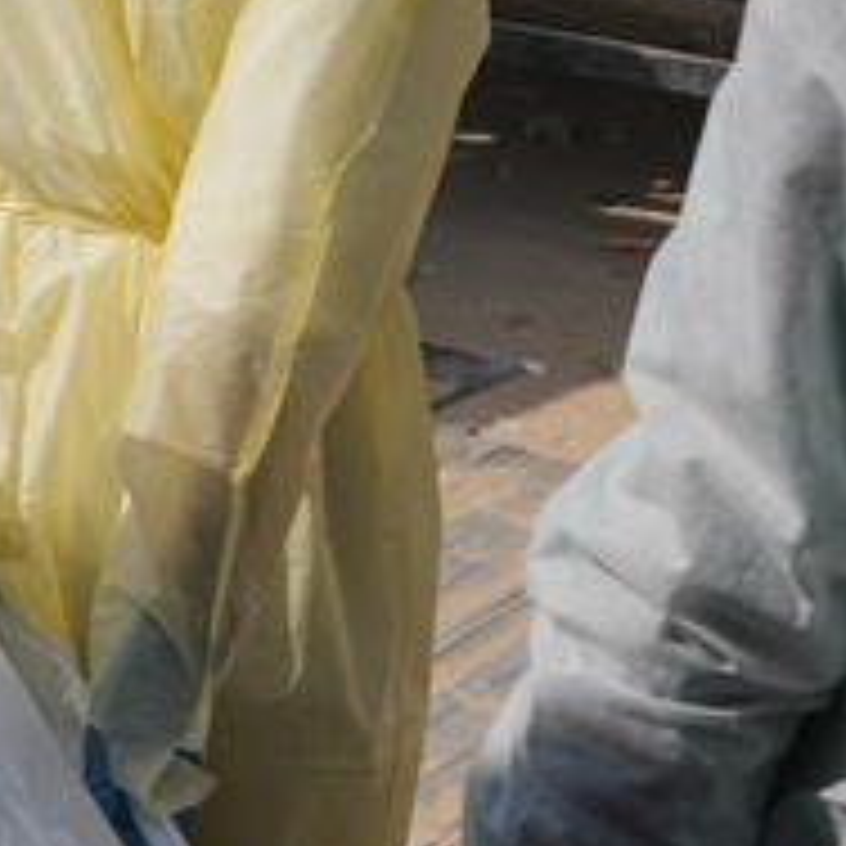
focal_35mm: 111
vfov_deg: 15.7
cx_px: 58
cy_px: 358
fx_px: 3069
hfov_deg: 15.5
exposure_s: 1/2500
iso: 100
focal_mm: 24
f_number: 4
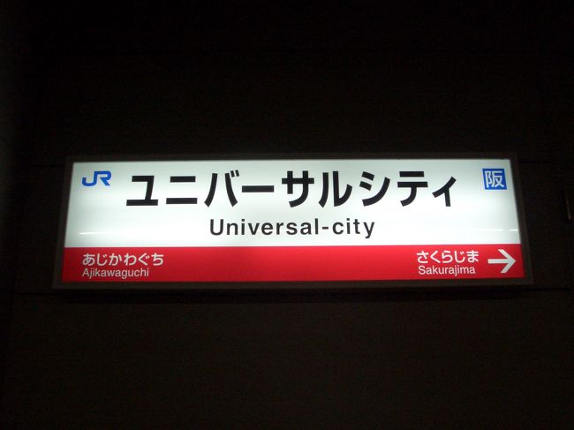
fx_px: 597
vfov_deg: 39.6
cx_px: 287
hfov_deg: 51.4
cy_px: 215
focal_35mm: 36
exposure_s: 1/125
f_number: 4
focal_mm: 4.8
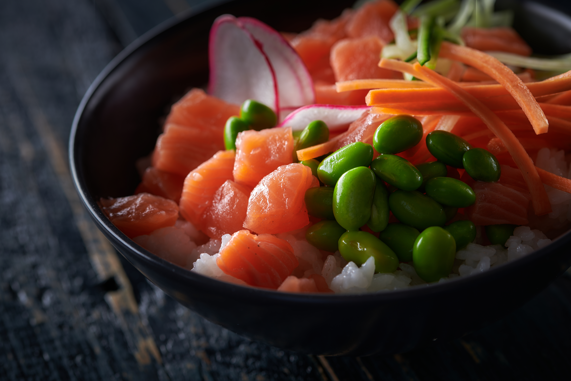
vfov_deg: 15.2
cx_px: 286
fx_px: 1427
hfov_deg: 22.6
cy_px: 190
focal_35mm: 90
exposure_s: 1/200
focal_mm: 90
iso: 31
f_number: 6.3
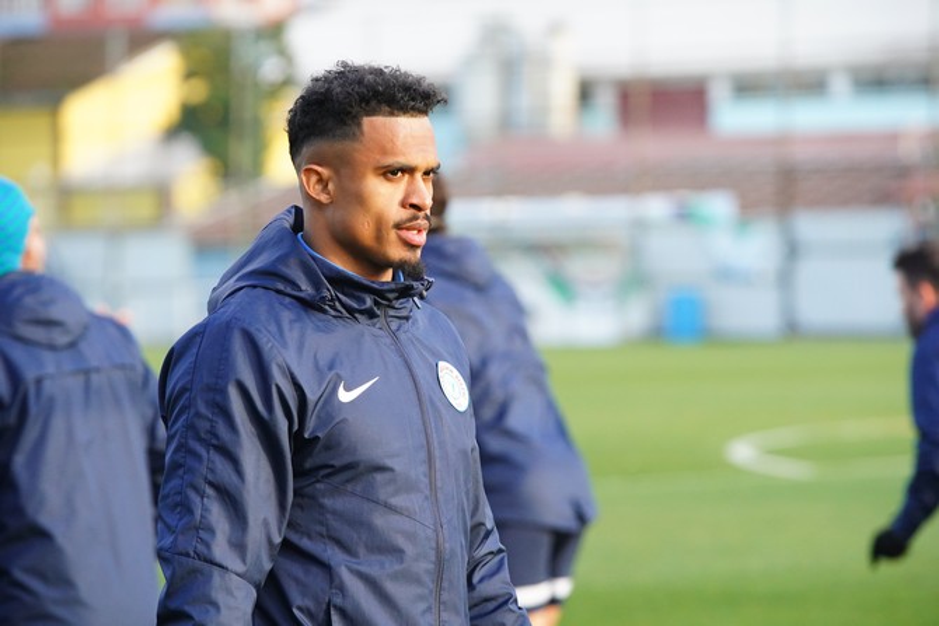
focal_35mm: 200
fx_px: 5217
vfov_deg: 6.9
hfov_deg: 10.3
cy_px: 313
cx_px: 470
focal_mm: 200
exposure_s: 1/1250
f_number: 5.6
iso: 4000
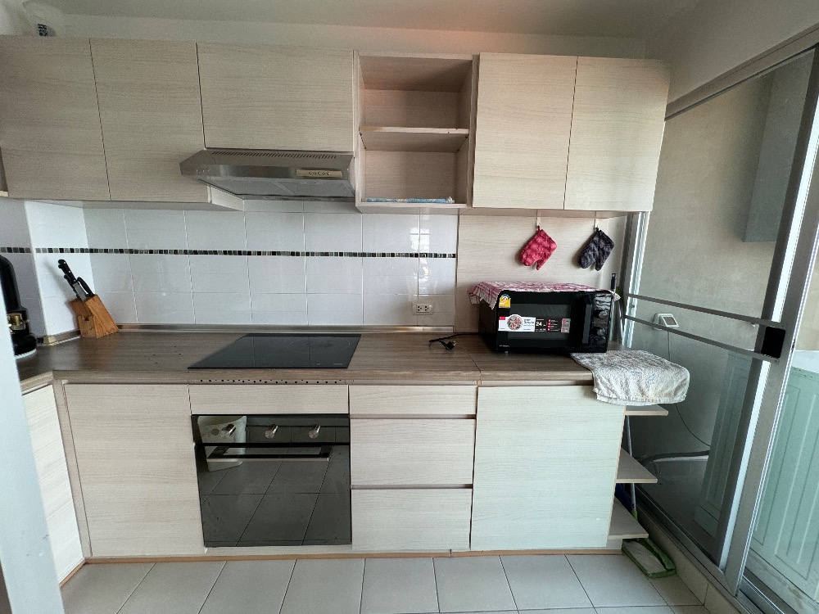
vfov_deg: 85.7
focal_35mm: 14
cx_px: 410
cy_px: 307
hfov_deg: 102.1
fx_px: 331
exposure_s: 1/100
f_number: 2.2
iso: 160
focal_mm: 2.22
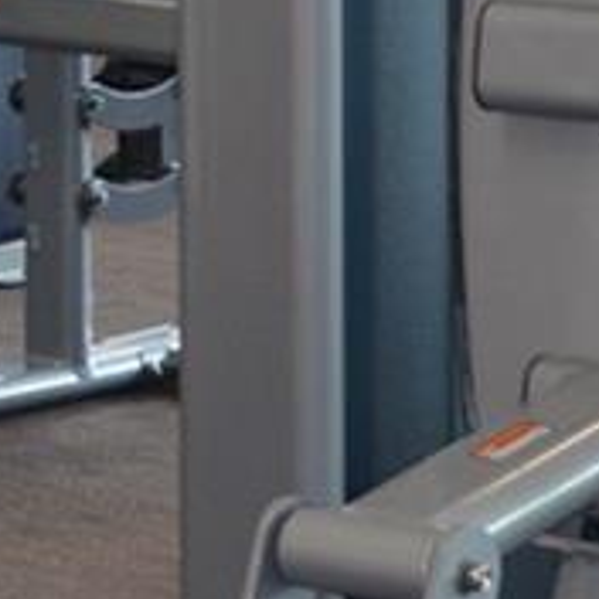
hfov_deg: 6.2
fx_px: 5443
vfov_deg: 6.2
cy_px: -410
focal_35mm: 278
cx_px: -381
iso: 400
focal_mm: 24
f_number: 4
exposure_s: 1/80
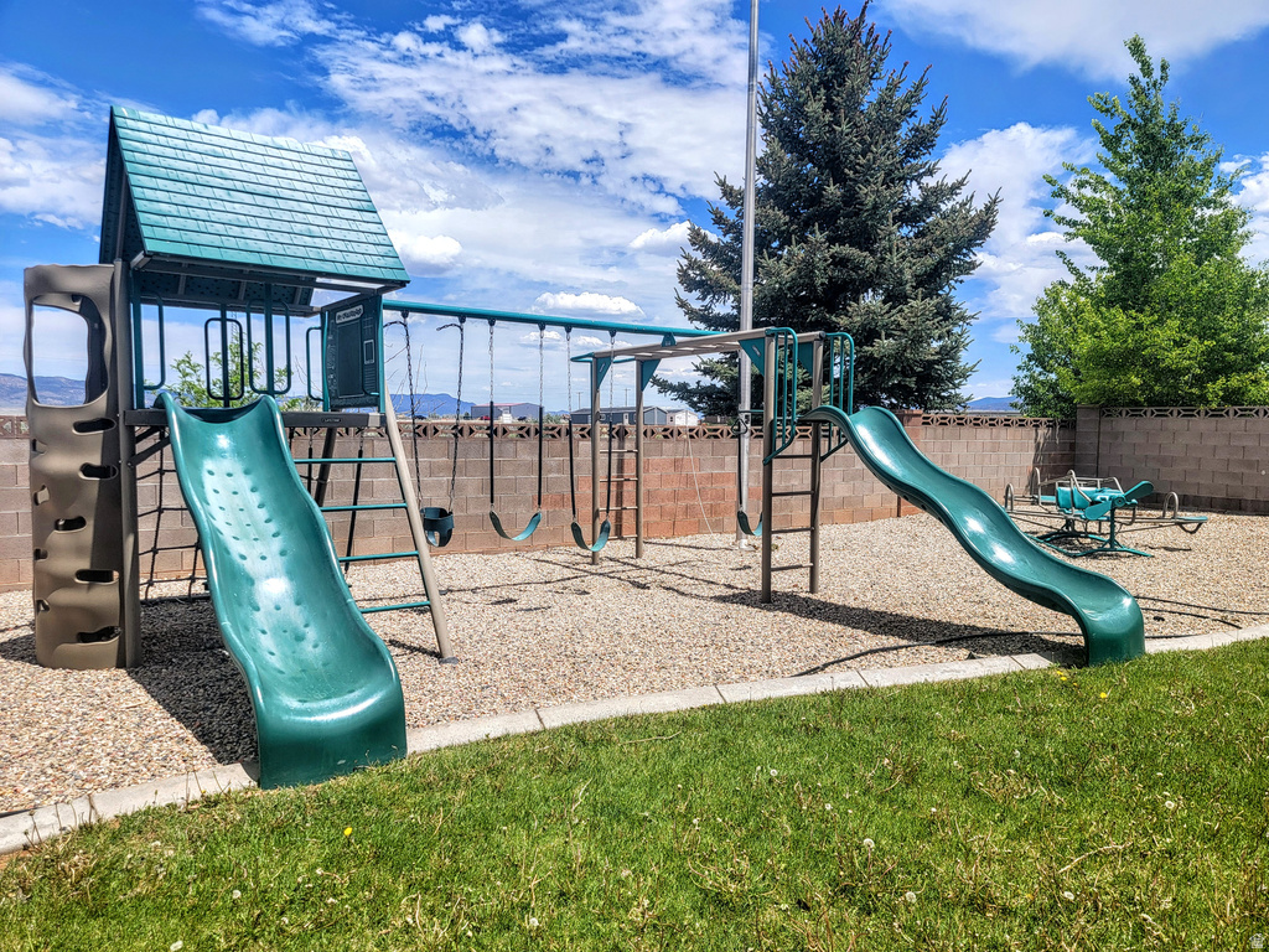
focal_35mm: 24
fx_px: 880
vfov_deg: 56.8
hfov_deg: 71.6
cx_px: 634
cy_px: 476
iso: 16
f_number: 1.8
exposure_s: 1/1252
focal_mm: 6.7
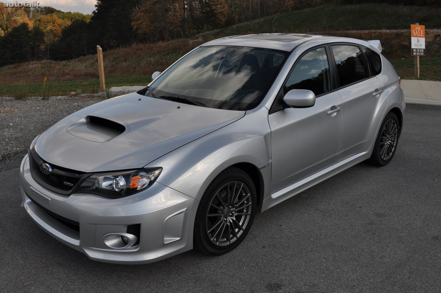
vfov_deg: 36.8
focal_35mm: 36
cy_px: 146
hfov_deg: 53.2
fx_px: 441
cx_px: 220
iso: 200
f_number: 9
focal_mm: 24
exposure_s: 1/320
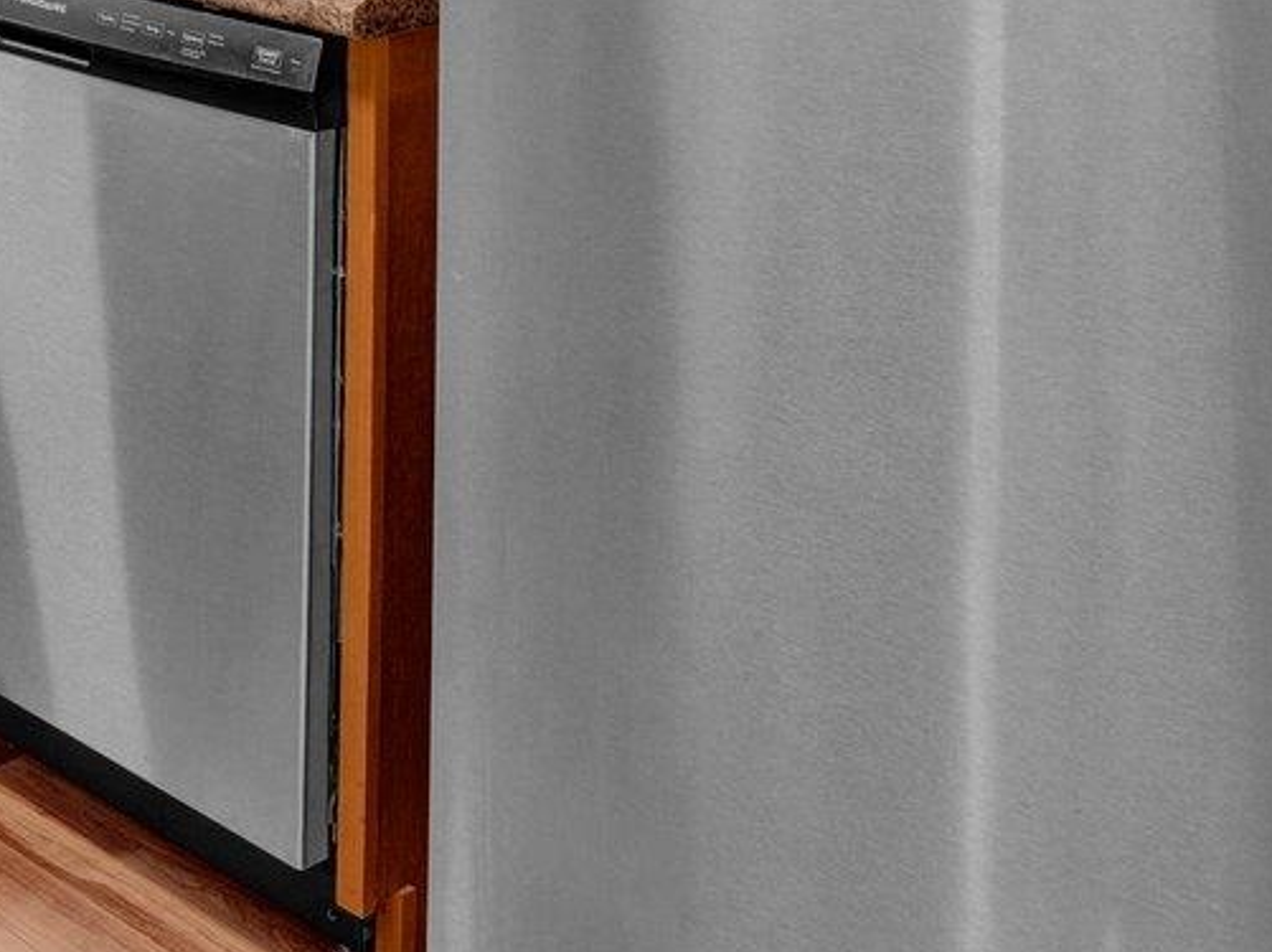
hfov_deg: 24.2
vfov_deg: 20.8
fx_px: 2195
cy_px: -473
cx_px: -706
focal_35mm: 60
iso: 1000
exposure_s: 1/40
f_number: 8
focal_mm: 15.2
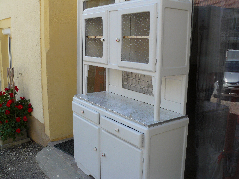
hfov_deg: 51.4
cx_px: 120
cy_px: 90
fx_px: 249
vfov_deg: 39.7
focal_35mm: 36
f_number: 4
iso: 100
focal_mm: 6
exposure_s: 1/200
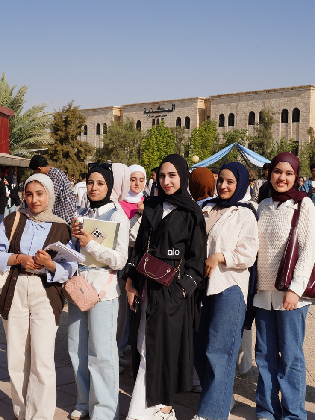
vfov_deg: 33.2
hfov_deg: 25.2
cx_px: 163
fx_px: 704
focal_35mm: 58
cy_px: 217
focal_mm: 38
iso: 100
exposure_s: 1/160
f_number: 14
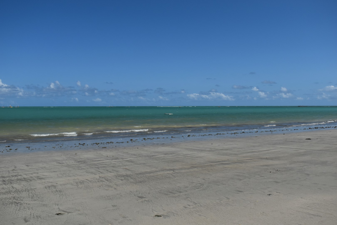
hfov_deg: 55.1
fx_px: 323
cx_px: 168
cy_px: 112
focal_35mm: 34
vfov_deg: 38.4
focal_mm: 23
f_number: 6.3
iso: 400
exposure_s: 1/1600
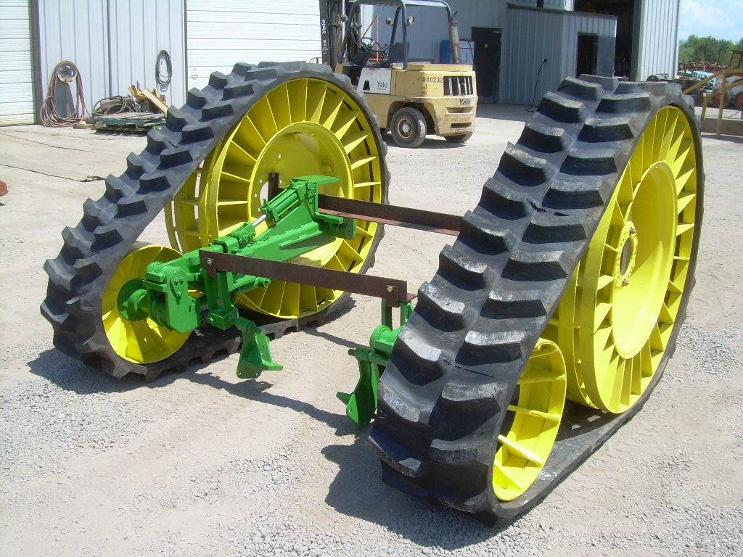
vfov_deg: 37.7
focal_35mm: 38
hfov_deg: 49.0
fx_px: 816
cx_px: 372
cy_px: 278
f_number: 4.6
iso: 50
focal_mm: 6.3
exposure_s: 1/297
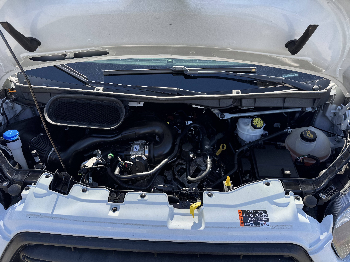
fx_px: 243
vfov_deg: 56.8
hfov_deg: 71.6
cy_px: 131
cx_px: 175
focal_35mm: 24
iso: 80
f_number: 1.78
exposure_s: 1/723
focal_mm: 6.76
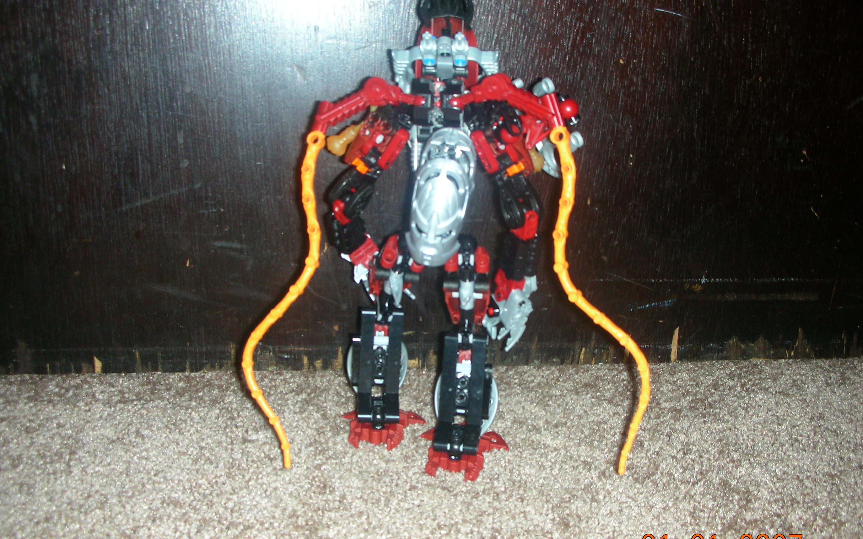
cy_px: 283
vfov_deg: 33.6
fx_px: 894
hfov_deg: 51.5
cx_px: 423
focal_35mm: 38
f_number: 3
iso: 50
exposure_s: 1/60.1
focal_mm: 5.8
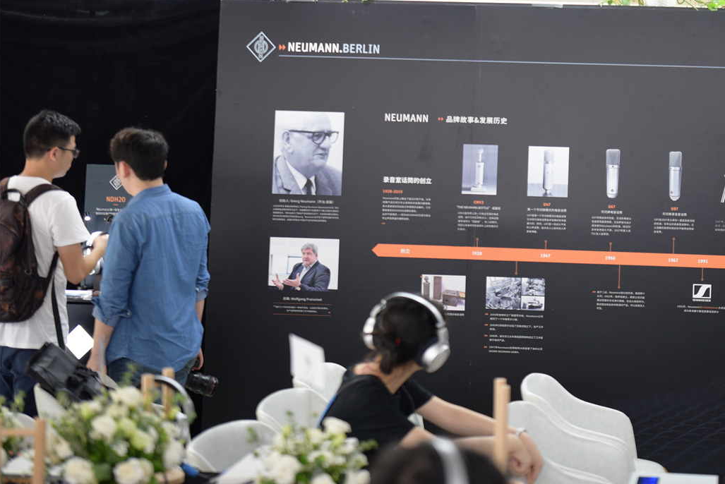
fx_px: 1269
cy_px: 154
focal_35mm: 63
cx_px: 568
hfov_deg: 31.2
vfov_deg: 21.5
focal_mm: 40
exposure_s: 1/60
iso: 400
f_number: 1.4
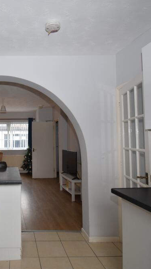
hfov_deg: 43.4
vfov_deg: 76.3
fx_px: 171
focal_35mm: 24
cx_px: 14
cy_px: 134
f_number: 4.5
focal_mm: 10
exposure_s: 1/60
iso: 500
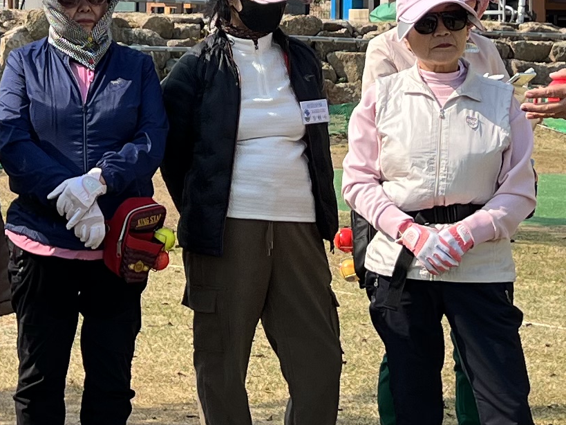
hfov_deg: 15.1
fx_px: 2093
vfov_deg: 11.4
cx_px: -20
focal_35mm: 128
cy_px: -46
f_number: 1.5
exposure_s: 1/2632
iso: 50
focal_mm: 5.7
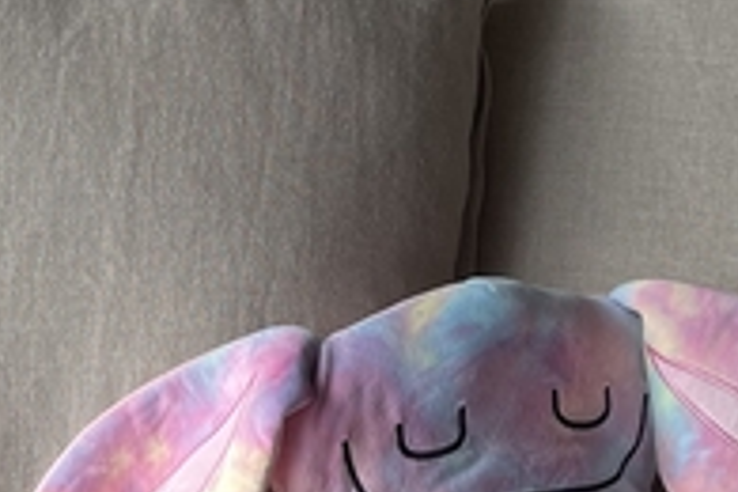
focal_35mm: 111
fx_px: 2275
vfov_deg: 11.5
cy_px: 855
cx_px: 257
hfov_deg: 18.4
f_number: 1.6
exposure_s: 1/629
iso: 32
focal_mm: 4.2
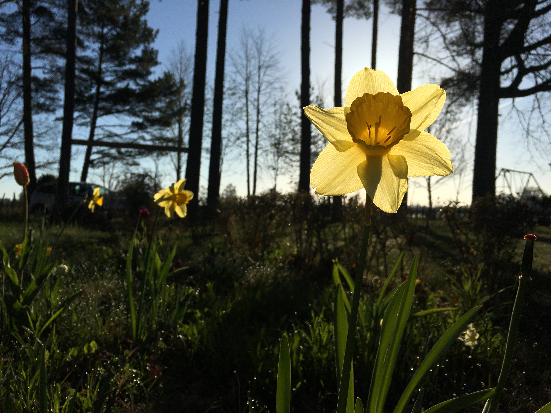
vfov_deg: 48.2
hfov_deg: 61.7
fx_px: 462
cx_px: 276
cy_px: 206
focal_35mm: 29
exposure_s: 1/6410
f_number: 2.2
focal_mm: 4.15
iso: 25
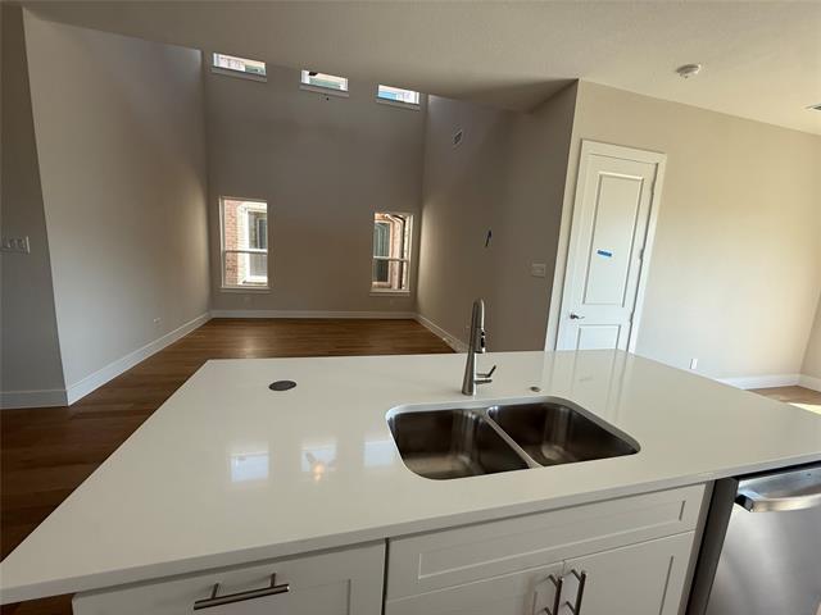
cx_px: 410
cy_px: 308
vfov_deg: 85.7
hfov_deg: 102.1
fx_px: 332
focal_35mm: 14
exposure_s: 1/120
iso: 64
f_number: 2.2
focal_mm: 2.22
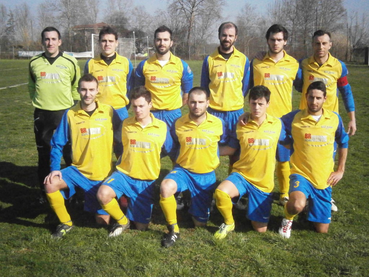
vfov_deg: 30.9
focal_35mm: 47
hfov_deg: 40.4
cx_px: 184
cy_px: 138
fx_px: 501
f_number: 9.7
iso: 1600
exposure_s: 1/2000
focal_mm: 8.3
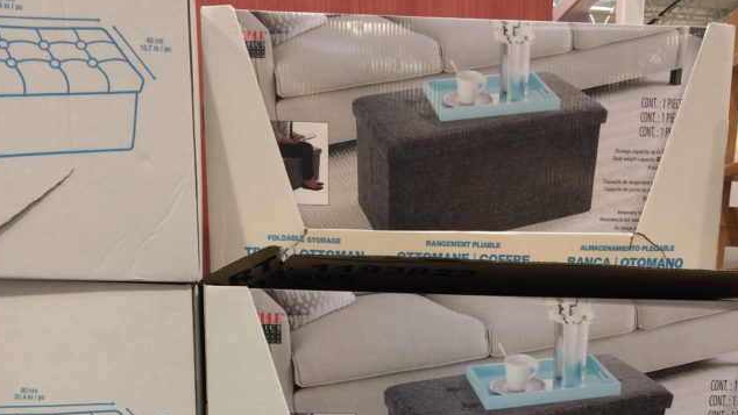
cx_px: 414
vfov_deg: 21.4
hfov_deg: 40.5
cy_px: 529
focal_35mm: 51
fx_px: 998
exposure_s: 1/33
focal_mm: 4.15
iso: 100
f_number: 2.2
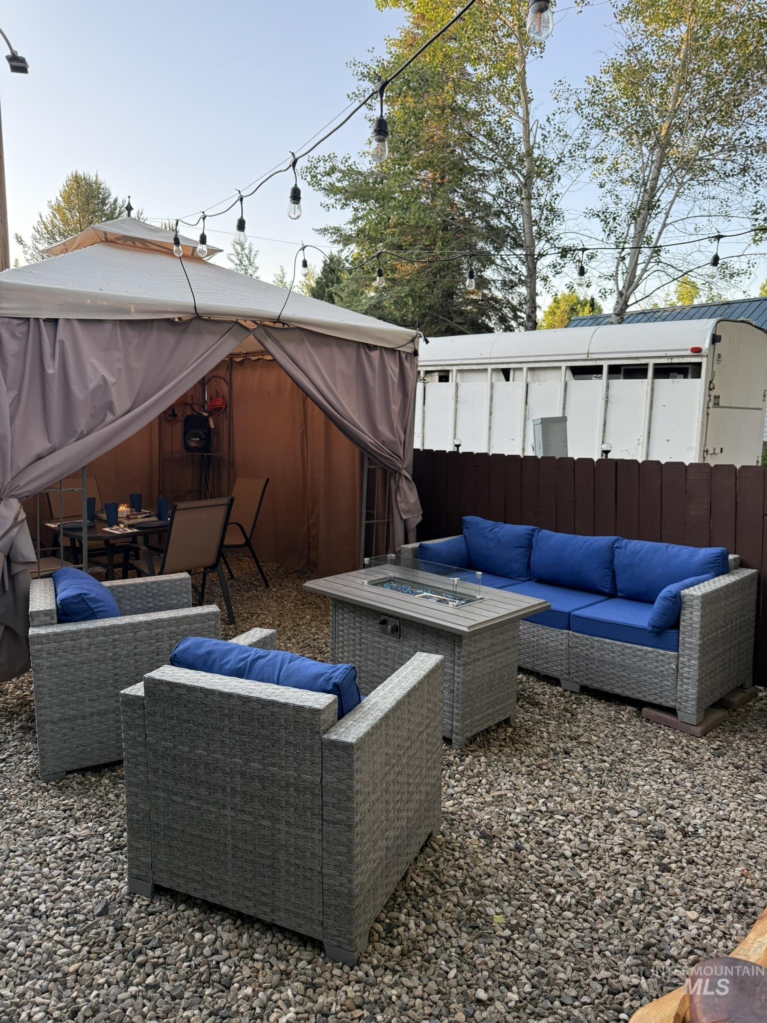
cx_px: 384
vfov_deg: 71.6
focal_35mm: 24
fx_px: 709
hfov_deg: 56.8
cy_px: 512
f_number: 1.78
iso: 100
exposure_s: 1/260
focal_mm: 6.76
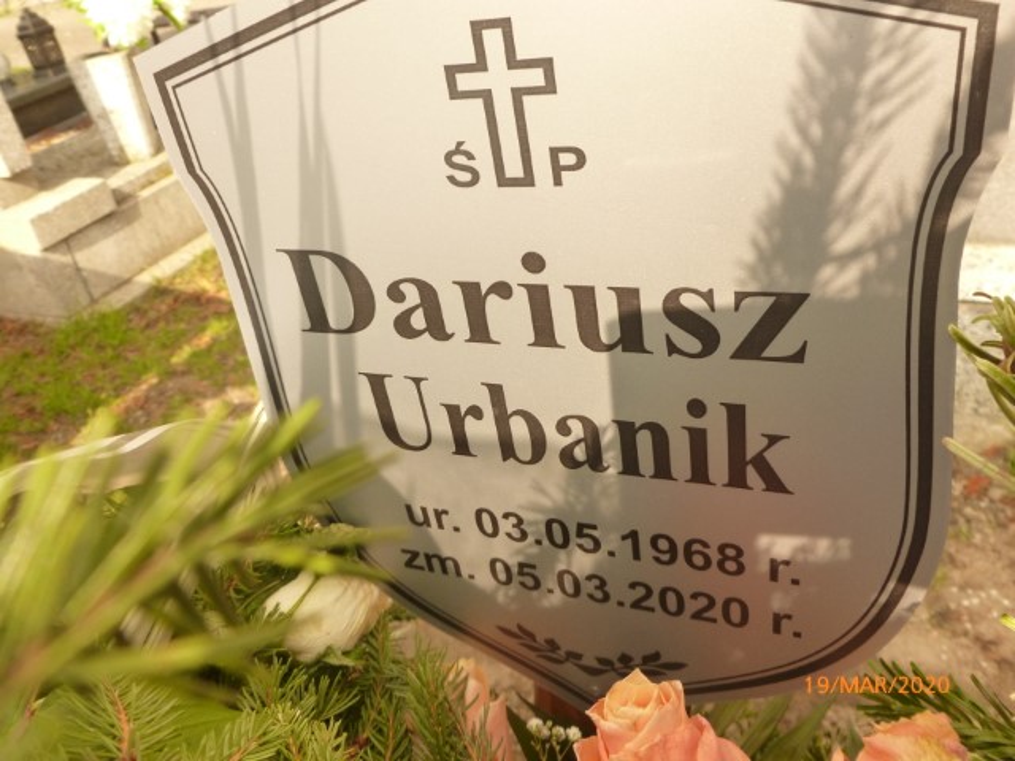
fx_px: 821
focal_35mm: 28
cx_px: 508
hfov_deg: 63.4
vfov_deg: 49.7
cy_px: 380
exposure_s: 1/400
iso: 200
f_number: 3.3
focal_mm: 5
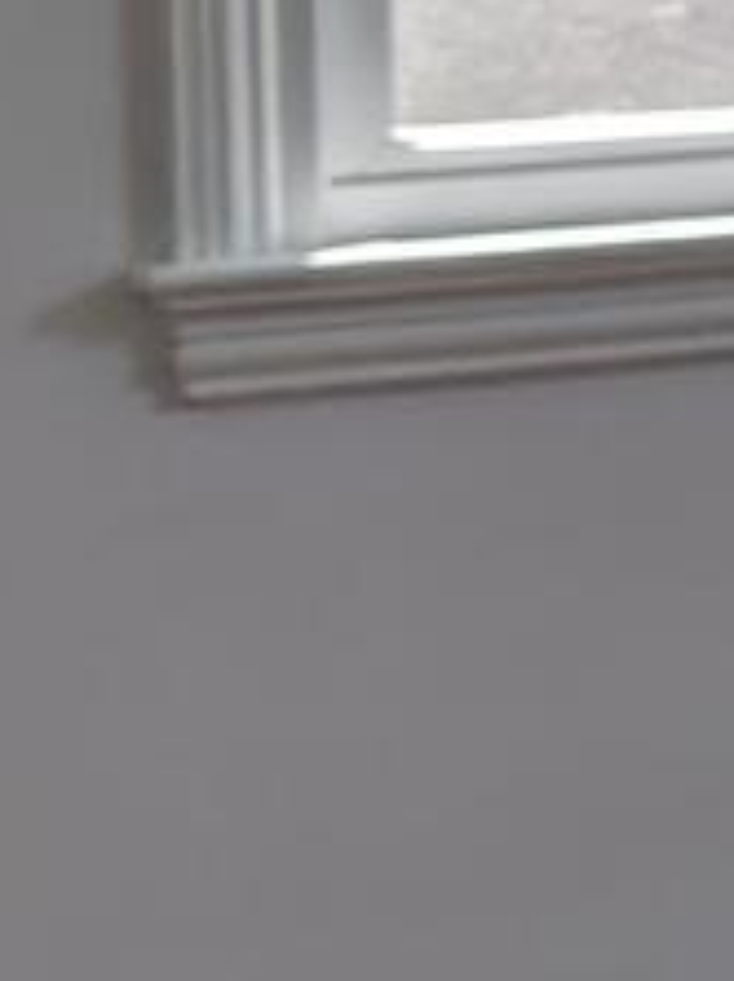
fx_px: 5297
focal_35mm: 187
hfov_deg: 7.0
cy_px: -287
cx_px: 2242
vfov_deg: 10.4
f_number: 1.73
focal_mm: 4.38
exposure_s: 1/229
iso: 41
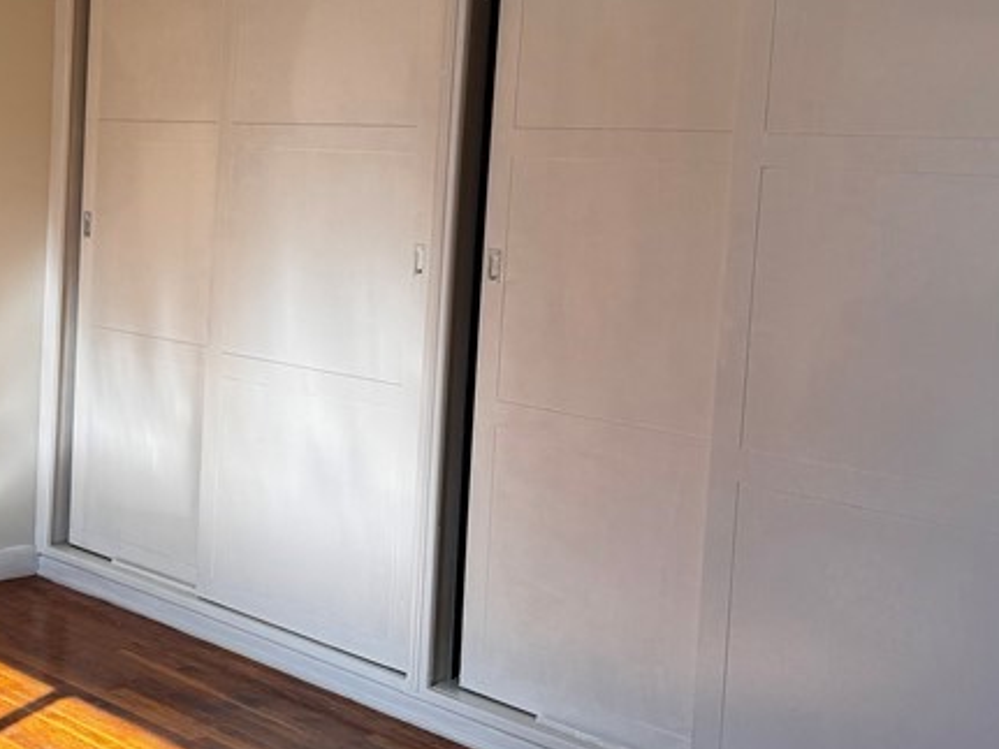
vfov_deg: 25.6
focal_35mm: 57
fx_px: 1645
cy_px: 285
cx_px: 121
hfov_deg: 32.3
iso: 80
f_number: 1.78
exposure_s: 1/457
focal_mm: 6.76
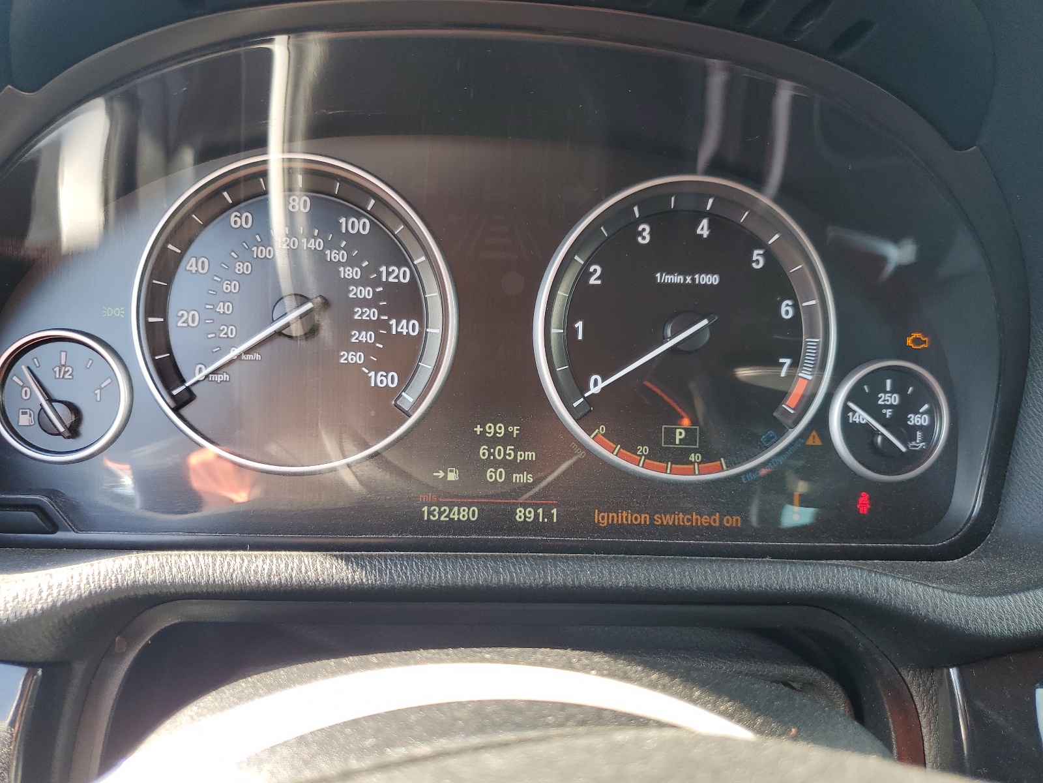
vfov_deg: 53.1
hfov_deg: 67.3
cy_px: 392
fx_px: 783
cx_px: 522
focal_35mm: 26
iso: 50
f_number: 1.5
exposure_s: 1/135
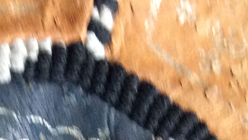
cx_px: -52
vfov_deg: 8.3
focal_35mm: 136
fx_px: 894
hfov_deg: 15.2
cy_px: 307
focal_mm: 3.3
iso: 200
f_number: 2.4
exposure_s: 1/25
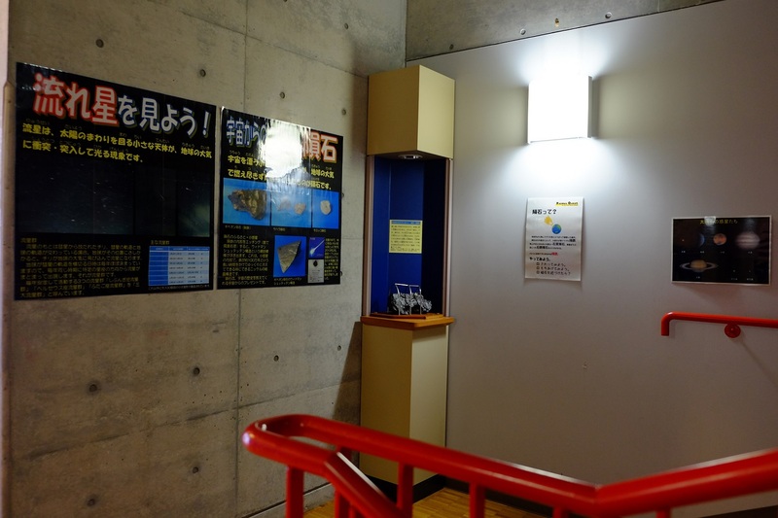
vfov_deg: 47.9
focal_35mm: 27
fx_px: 583
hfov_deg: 67.4
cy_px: 259
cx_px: 389
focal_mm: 18
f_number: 2.8
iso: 800
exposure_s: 1/10
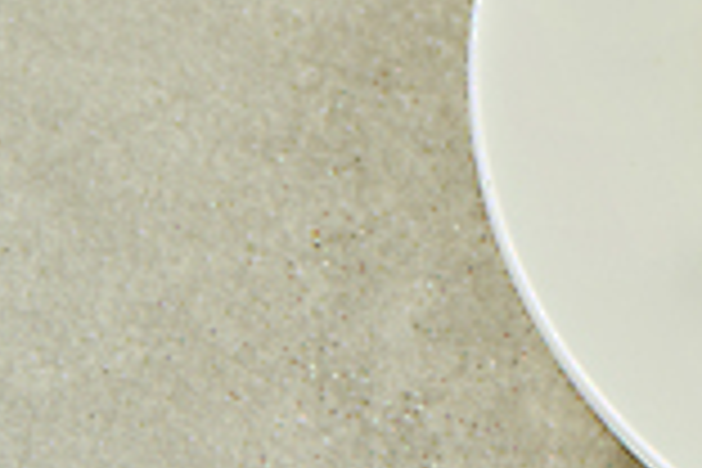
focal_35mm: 270
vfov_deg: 5.1
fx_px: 5265
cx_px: 1332
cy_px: 68
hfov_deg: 7.4
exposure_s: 1/125
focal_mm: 70
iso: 80
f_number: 11
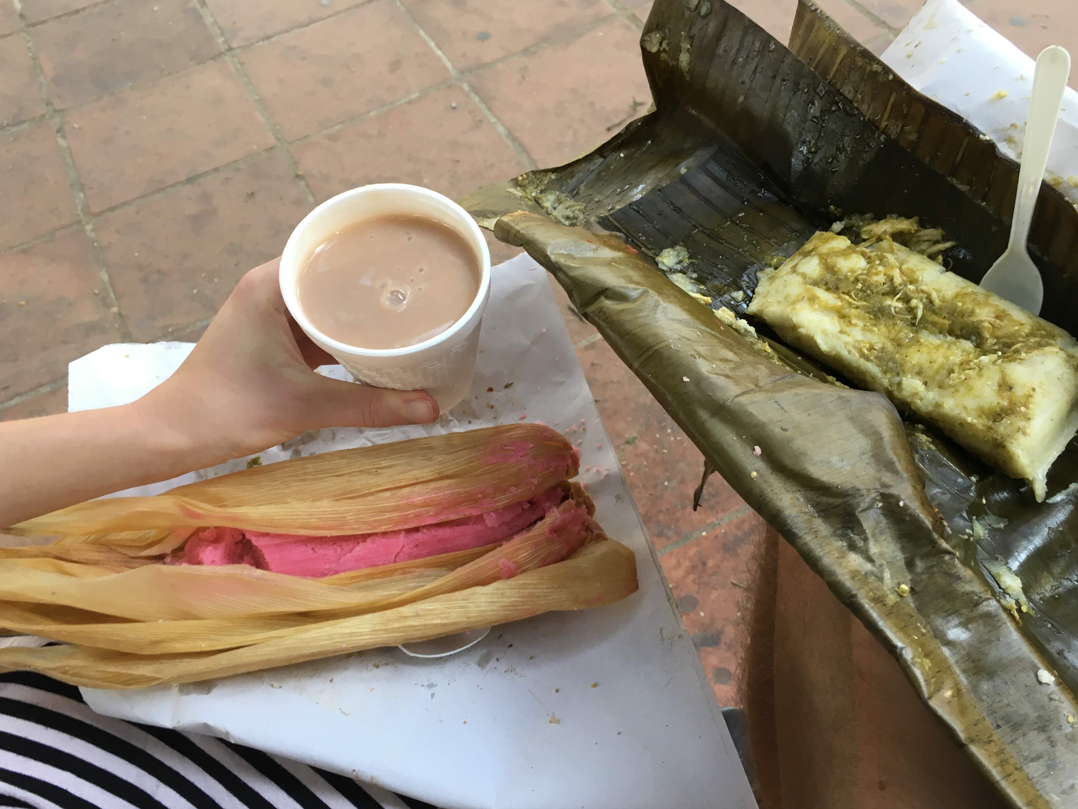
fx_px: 997
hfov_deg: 56.8
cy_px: 388
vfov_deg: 44.2
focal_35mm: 32
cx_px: 558
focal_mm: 4.15
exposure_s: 1/30
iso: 25
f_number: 2.2
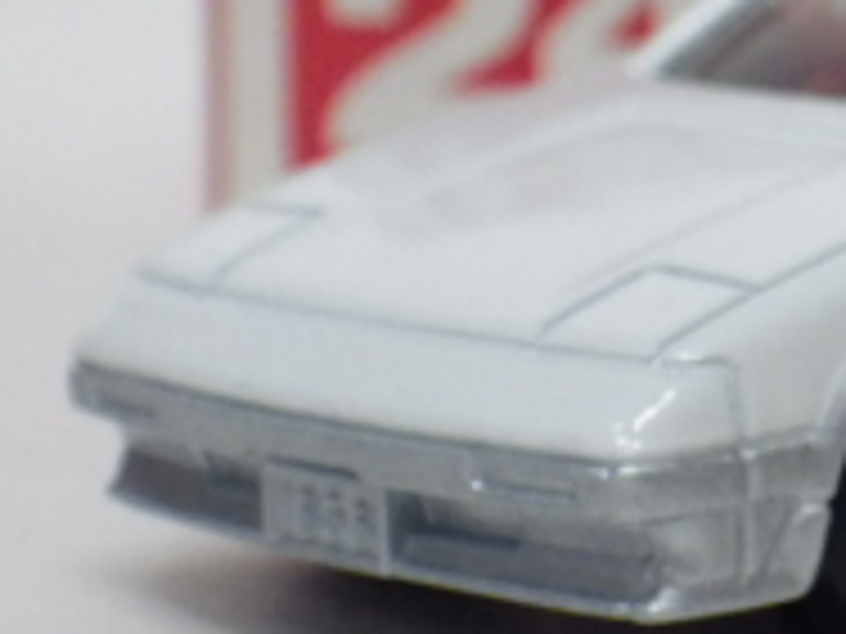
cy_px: -40
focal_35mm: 201
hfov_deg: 9.7
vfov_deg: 7.4
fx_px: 4912
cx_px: 1004
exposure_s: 1/50
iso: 800
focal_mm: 10.7
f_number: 4
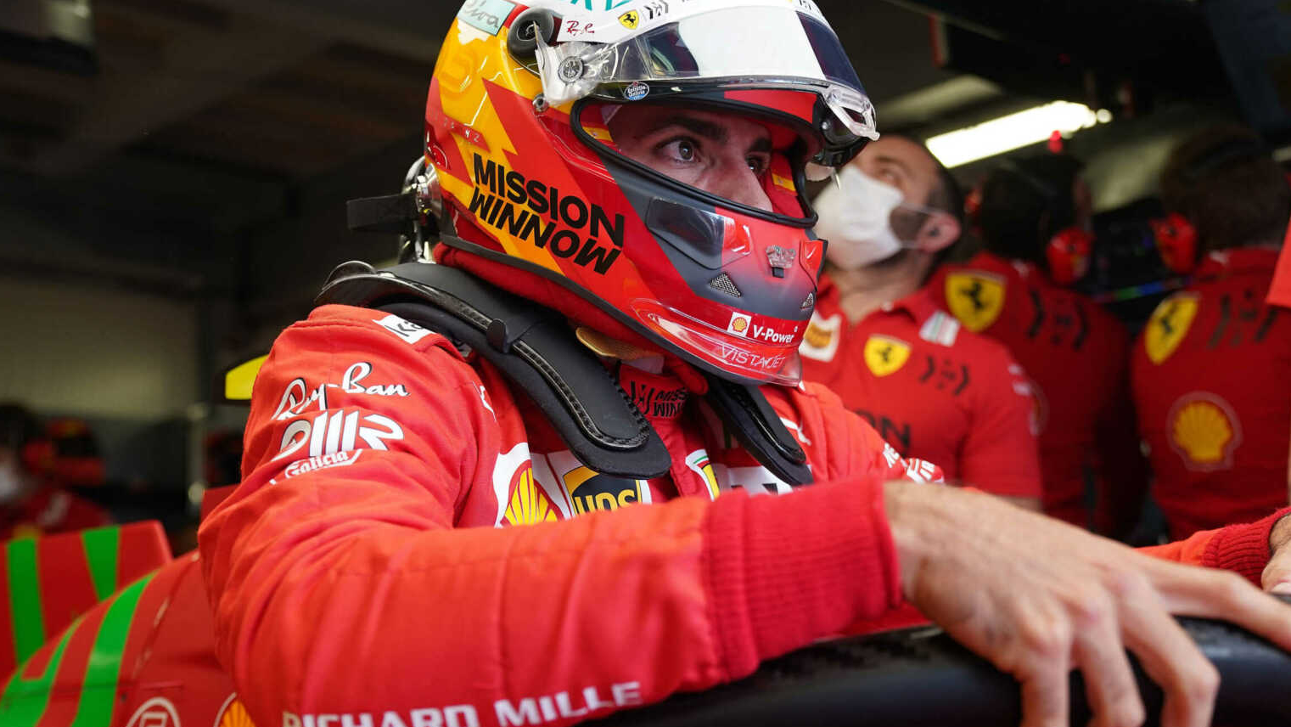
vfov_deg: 24.9
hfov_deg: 42.8
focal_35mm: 48
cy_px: 358
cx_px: 705
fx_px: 1643
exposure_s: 1/500
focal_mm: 41
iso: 1000
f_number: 3.5
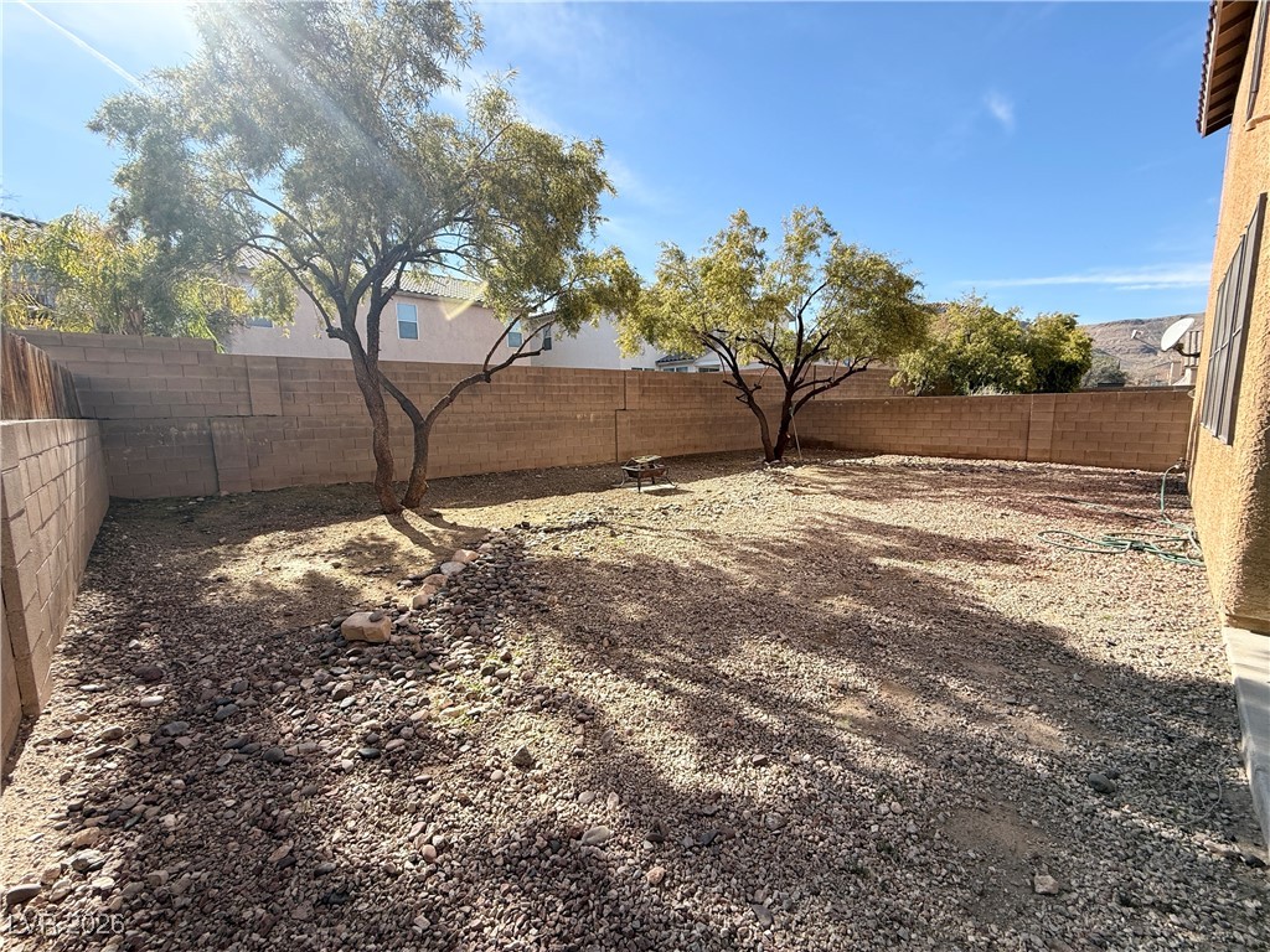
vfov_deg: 85.7
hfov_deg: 102.1
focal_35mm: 14
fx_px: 514
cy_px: 476
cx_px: 635
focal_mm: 2.22
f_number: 2.2
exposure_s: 1/864
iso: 50
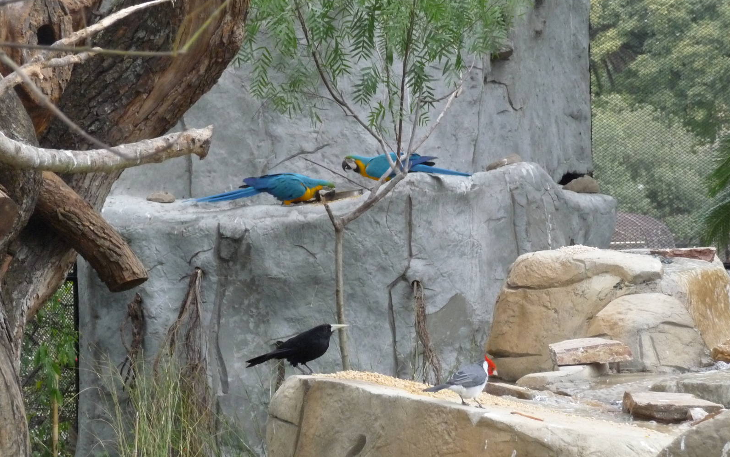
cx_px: 367
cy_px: 255
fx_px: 2189
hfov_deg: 18.9
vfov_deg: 11.9
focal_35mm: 110
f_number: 4.7
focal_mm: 17.5
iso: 500
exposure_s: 1/200
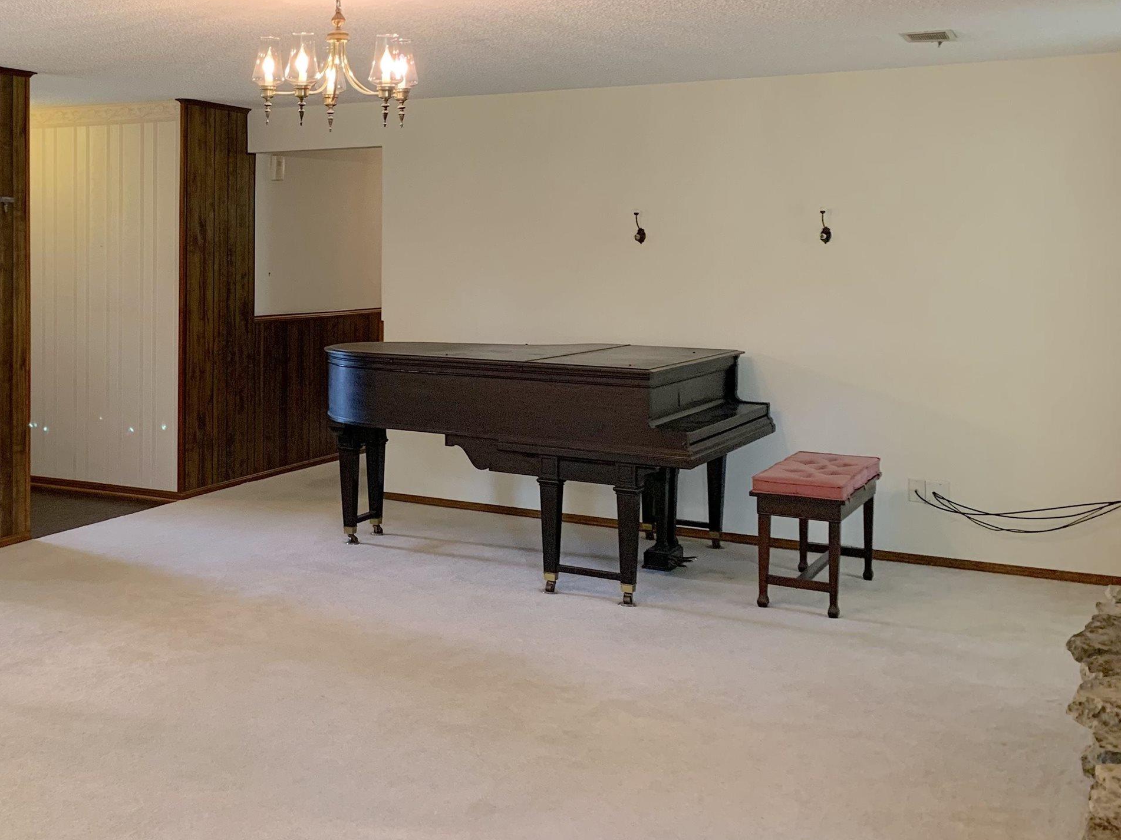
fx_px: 1360
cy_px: 260
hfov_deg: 42.8
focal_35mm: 42
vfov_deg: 33.9
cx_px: 225
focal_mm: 4.25
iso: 125
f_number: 1.8
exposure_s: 1/60
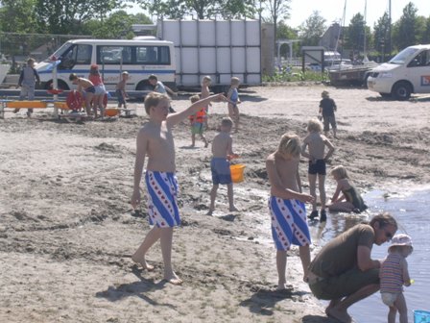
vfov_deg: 13.3
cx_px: 215
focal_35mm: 111
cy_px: 162
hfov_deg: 17.7
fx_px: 1379
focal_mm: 16.8
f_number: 4.8
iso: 70
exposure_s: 1/456
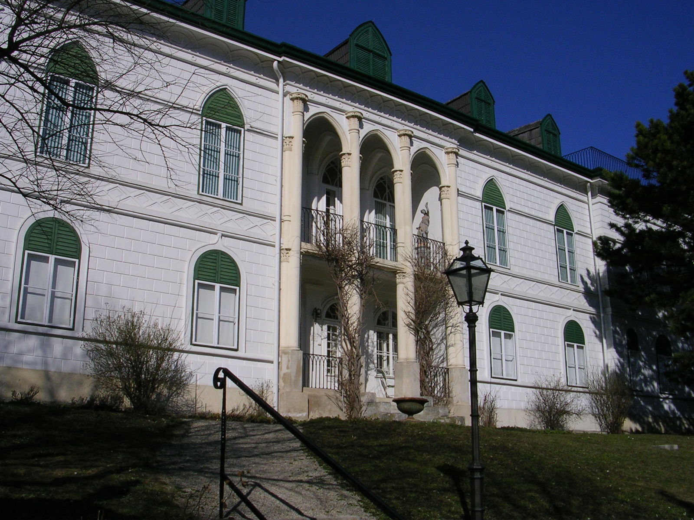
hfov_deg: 49.0
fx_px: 762
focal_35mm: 38
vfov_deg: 37.7
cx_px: 347
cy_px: 260
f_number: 5.6
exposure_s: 1/877
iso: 50
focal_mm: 5.8
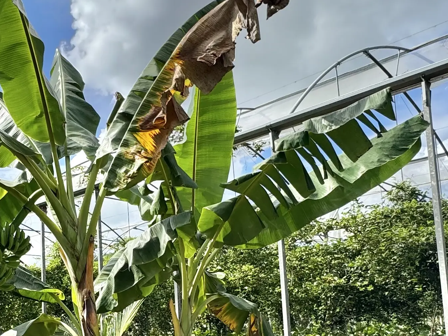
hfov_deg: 42.3
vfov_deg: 33.3
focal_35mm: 42
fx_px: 544
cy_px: 270
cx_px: 74
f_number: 2.2
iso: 50
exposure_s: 1/1094
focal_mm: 2.22
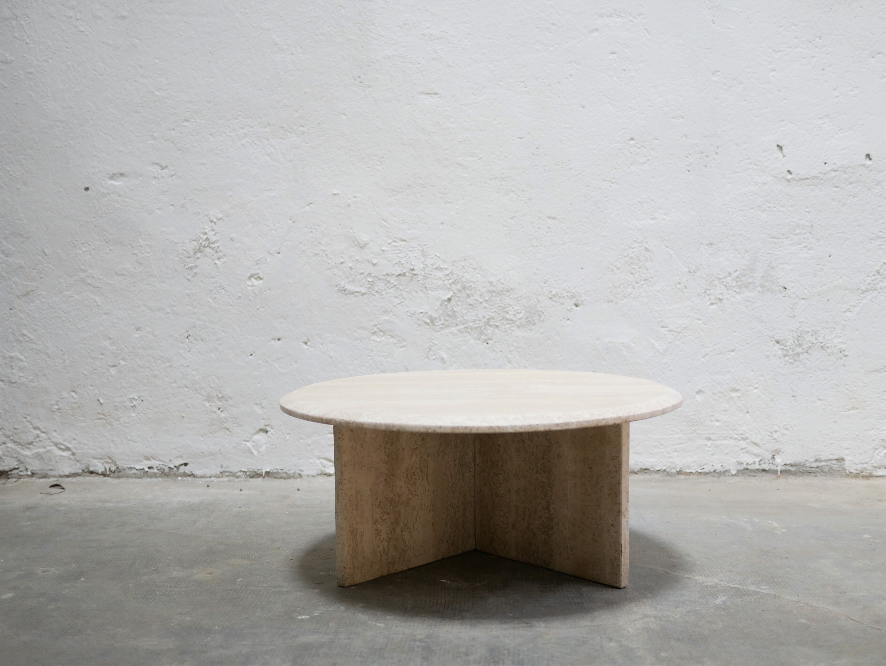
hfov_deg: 46.8
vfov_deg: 36.0
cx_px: 443
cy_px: 333
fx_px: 1024
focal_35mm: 40
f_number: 1.7
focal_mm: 20
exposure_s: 1/60
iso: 320
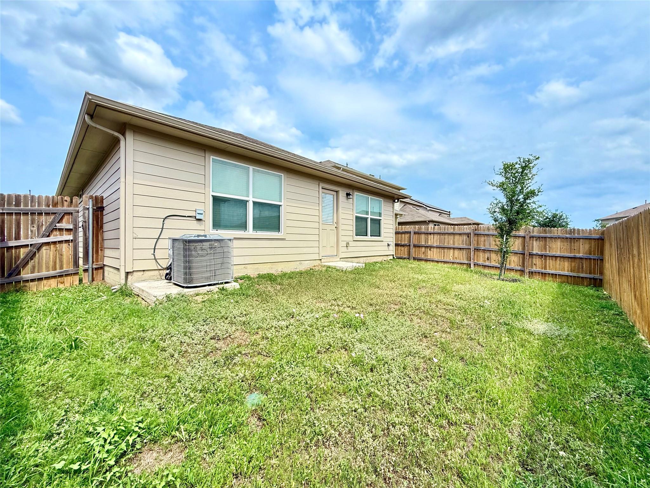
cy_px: 244
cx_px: 325
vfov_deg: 85.7
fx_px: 263
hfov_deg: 102.1
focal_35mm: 14
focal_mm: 2.22
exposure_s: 1/1613
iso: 64
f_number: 2.2
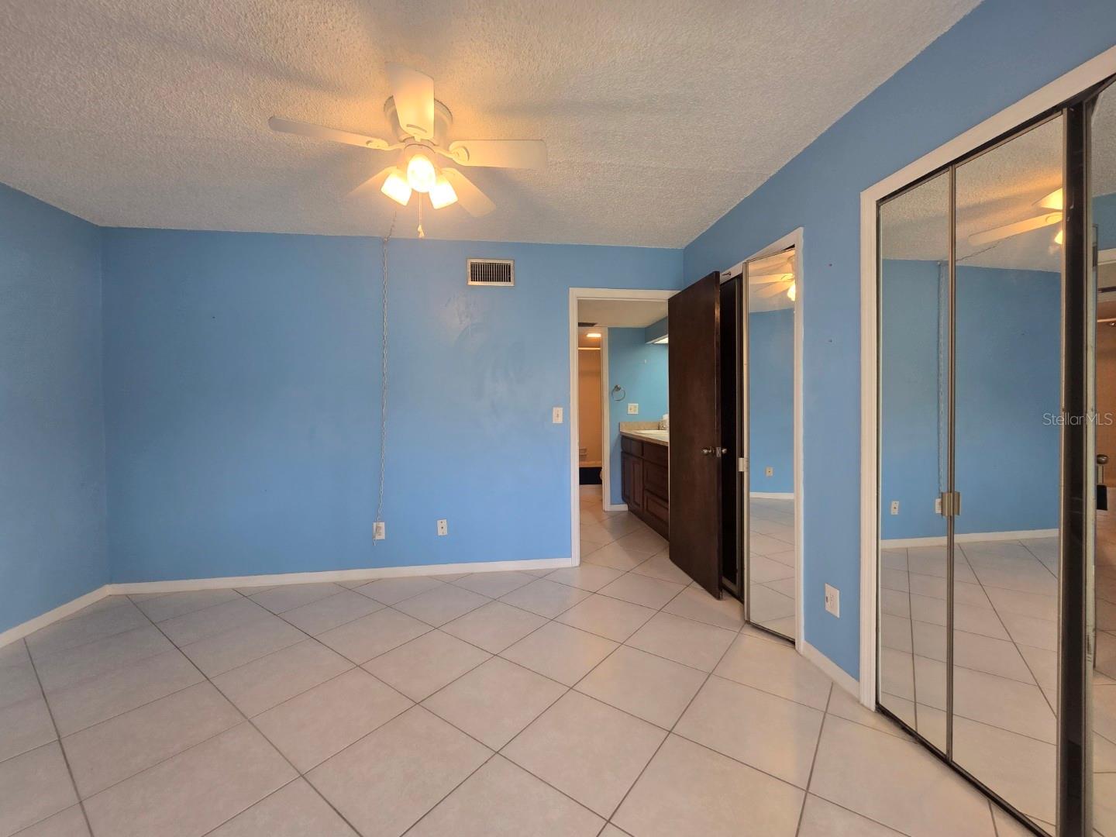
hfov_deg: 106.2
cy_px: 418
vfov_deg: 89.9
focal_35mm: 13
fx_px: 419
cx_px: 558
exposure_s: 1/60
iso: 100
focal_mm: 2.2
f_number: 2.2
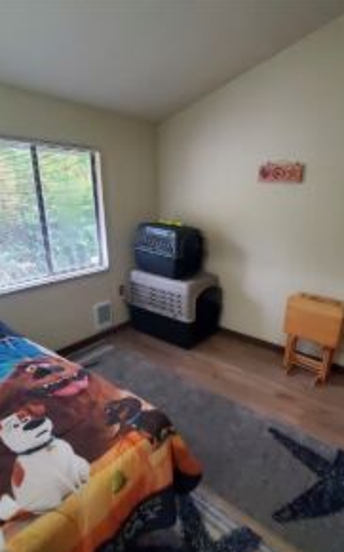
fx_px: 285
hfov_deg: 61.9
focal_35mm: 19
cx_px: 196
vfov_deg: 88.0
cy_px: 284
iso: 640
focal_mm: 1.8
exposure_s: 1/60
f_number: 2.2
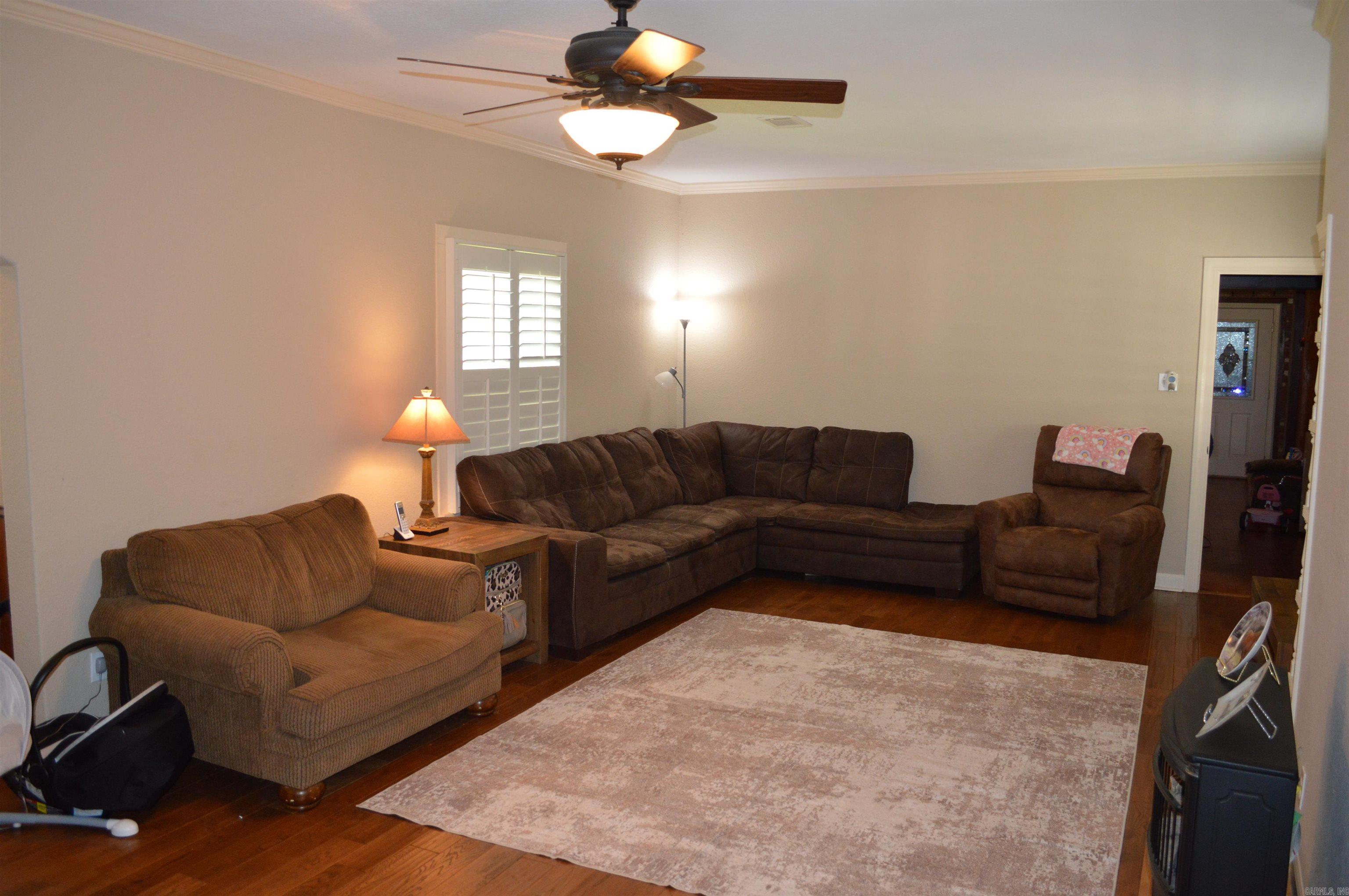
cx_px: 674
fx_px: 1011
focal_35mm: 27
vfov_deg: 47.8
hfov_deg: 67.4
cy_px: 448
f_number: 3.5
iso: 900
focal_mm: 18
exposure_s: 1/60
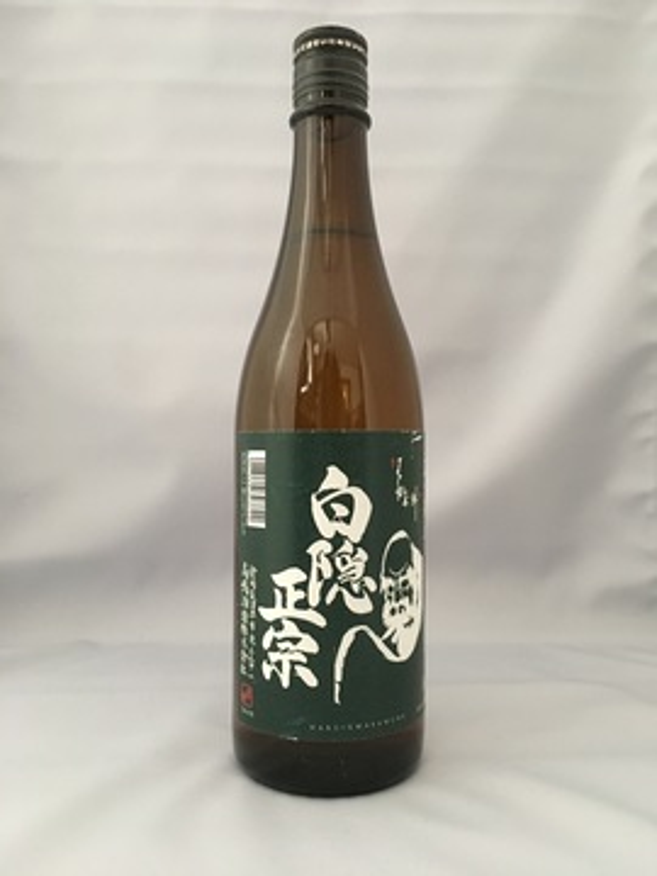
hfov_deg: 48.2
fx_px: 734
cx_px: 328
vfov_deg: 61.7
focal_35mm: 29
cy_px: 438
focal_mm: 4.15
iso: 400
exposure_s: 1/15
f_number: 2.2
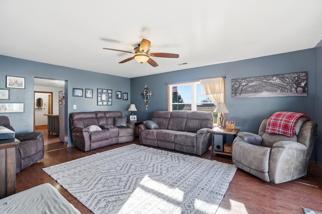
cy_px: 107
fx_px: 134
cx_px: 161
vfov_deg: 77.2
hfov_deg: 100.4
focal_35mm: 15
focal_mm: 10
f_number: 4.5
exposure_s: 1/320
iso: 100
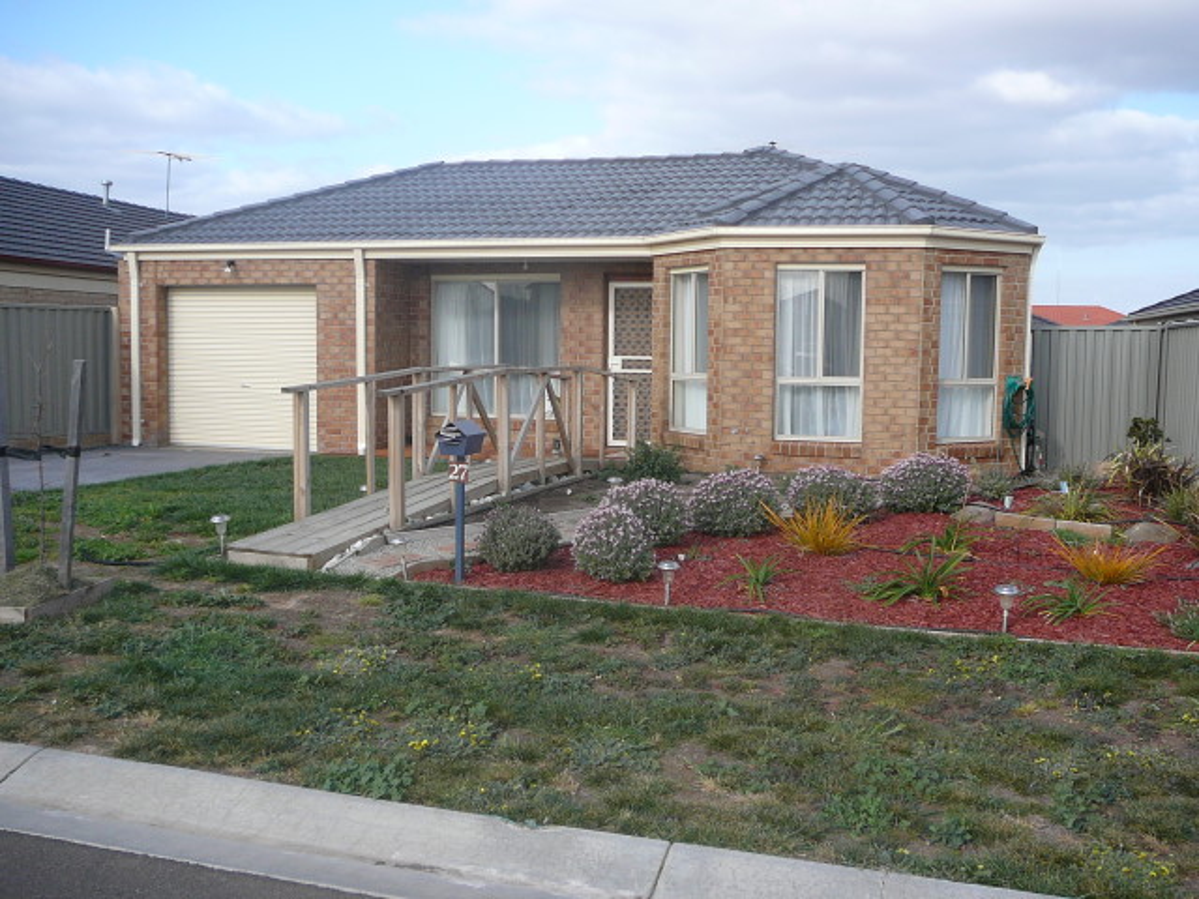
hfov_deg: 52.6
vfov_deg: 40.7
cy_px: 450
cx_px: 600
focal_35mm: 35
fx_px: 1212
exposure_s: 1/640
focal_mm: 5.2
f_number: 2.8
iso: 80
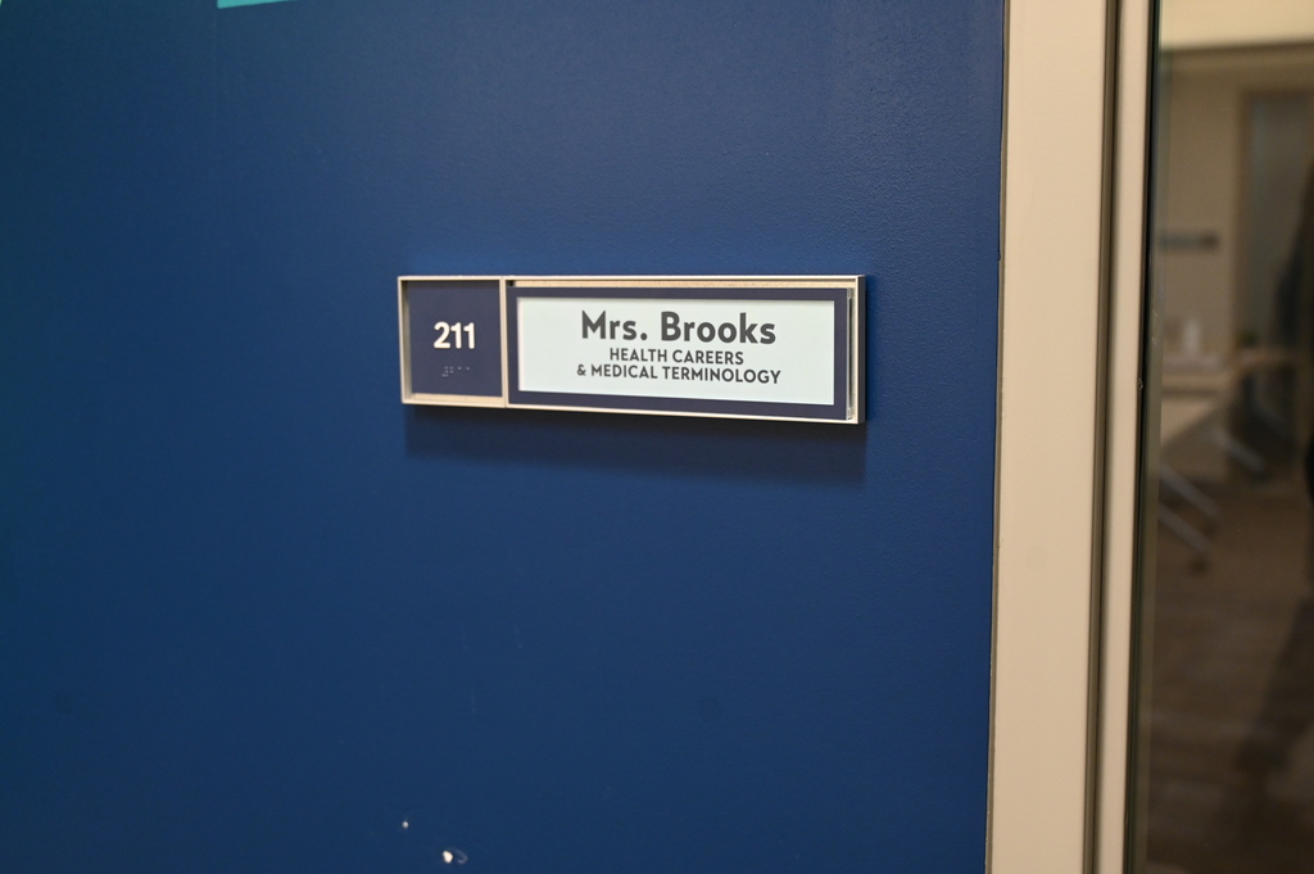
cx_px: 657
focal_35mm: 41
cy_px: 437
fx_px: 1495
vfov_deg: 32.6
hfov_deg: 47.4
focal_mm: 41
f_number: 4
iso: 2500
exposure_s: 1/125
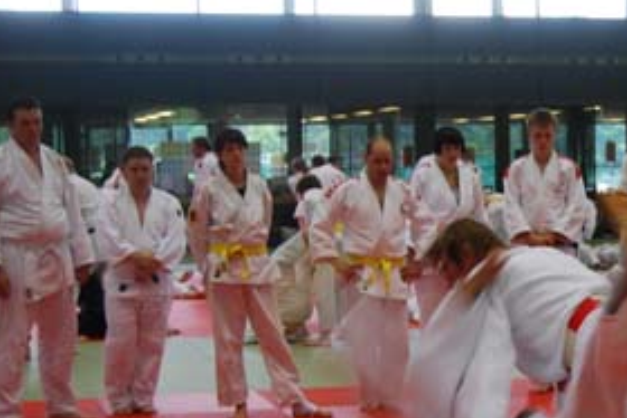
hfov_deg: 19.4
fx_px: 1795
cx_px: 573
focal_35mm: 103
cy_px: 349
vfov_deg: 13.2
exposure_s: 1/30
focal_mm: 32
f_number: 4.5
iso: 200
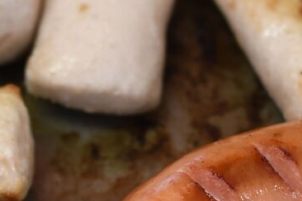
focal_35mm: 246
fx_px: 2064
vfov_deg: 5.6
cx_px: 128
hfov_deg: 8.4
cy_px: 263
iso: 400
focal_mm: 50
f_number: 2.8
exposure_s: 1/60
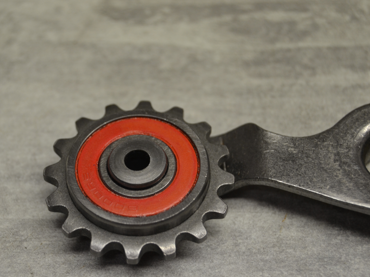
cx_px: 158
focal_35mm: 107
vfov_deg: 13.9
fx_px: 1140
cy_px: 157
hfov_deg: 18.4
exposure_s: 1/80
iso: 400
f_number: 5.6
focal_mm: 55
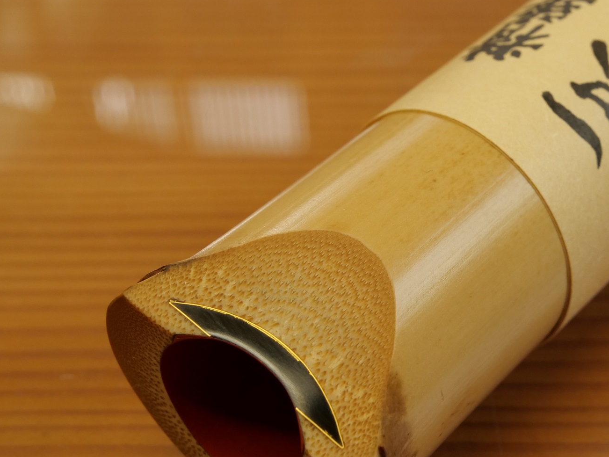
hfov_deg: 22.5
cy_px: 261
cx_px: 454
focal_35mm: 86
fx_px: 1513
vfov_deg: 17.2
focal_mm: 27
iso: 800
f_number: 8
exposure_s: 1/20
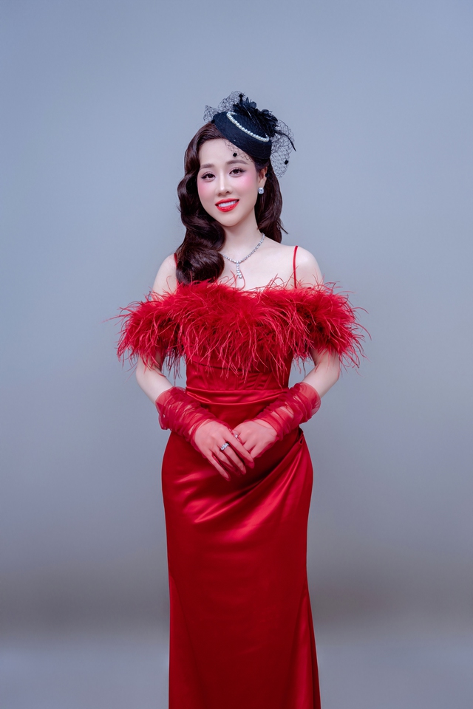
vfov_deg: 44.6
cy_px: 354
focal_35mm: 44
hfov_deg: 30.6
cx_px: 236
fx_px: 865
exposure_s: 1/250
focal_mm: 43.9
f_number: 3.2
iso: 320
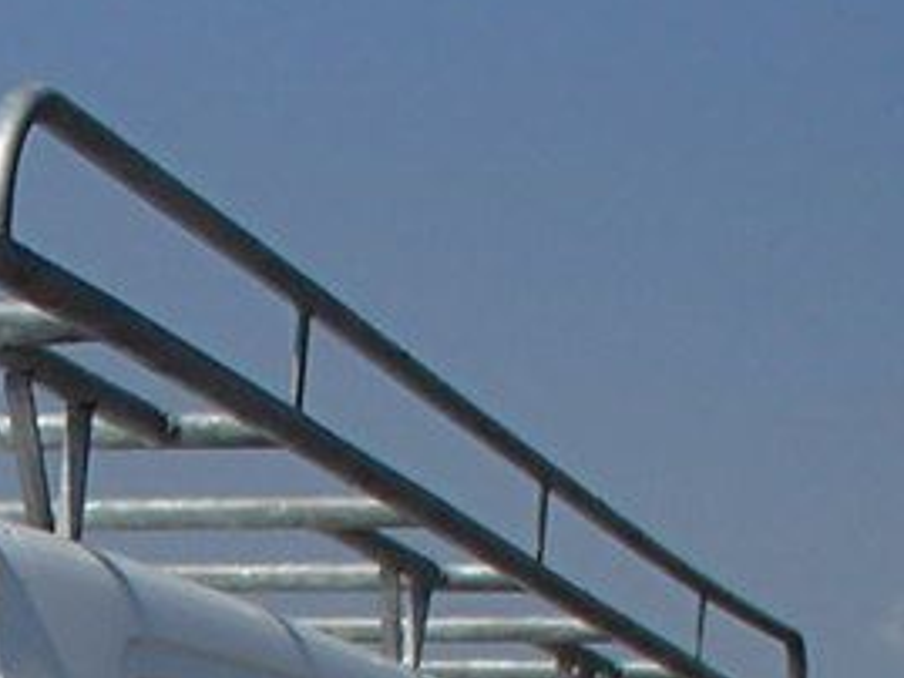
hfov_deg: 14.3
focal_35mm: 133
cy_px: 1594
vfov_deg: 9.9
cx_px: -195
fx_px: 3475
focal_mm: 5
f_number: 11
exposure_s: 1/320
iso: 100
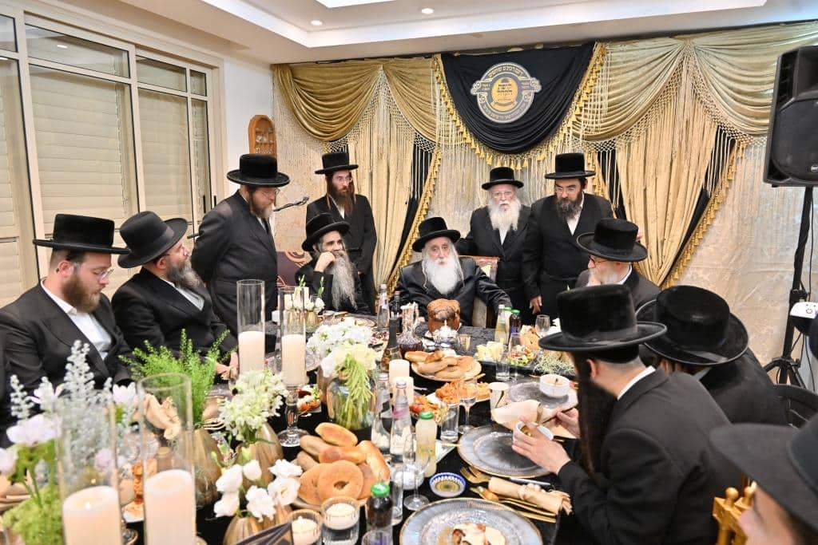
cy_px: 272
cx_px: 409
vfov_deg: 53.1
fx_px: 545
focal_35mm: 24
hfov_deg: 73.7
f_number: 4
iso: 1600
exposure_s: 1/320
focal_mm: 24
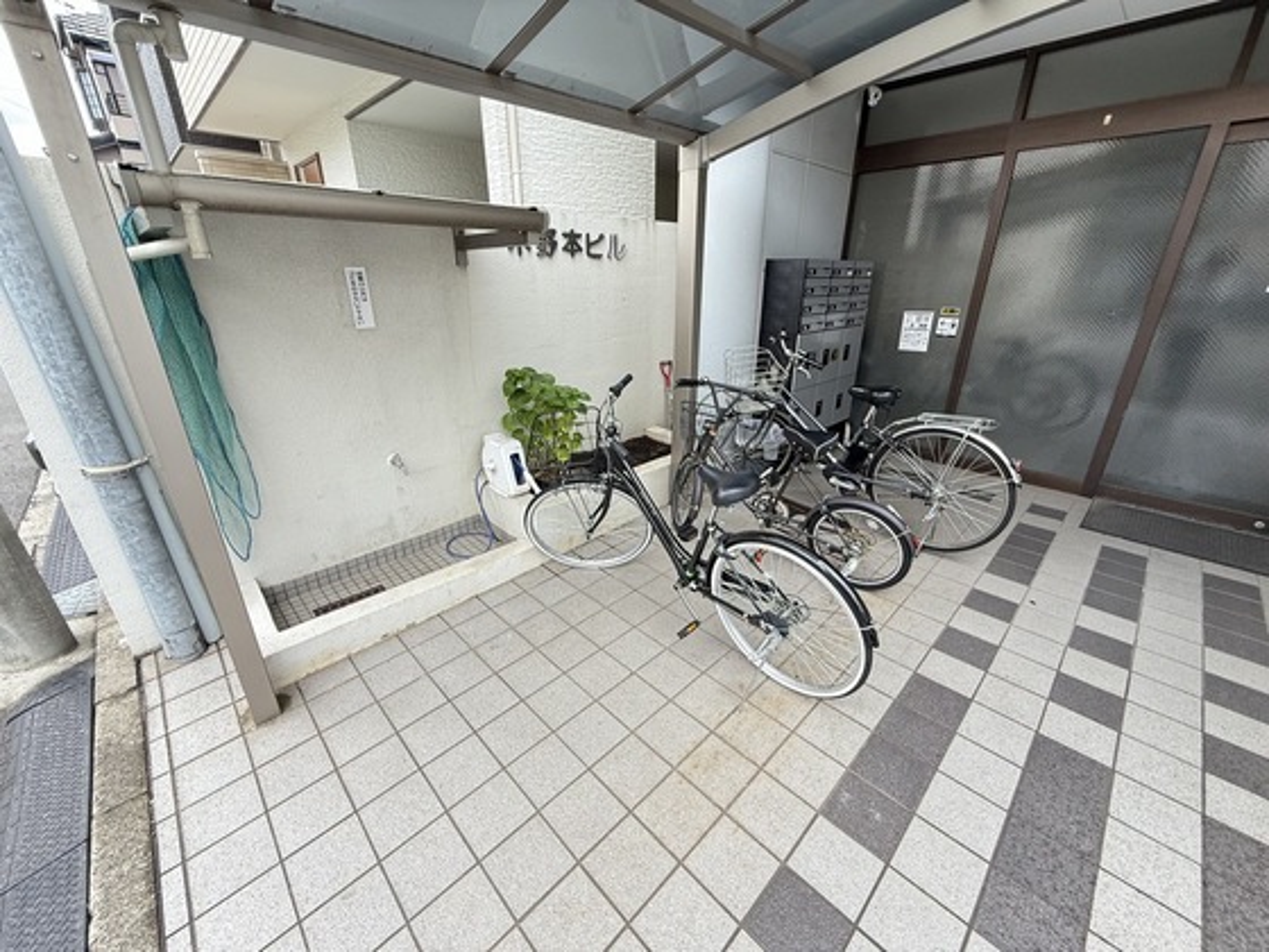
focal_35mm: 14
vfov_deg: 85.7
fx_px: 513
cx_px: 634
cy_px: 476
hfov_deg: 102.1
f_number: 2.2
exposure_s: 1/99
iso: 160
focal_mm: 2.22
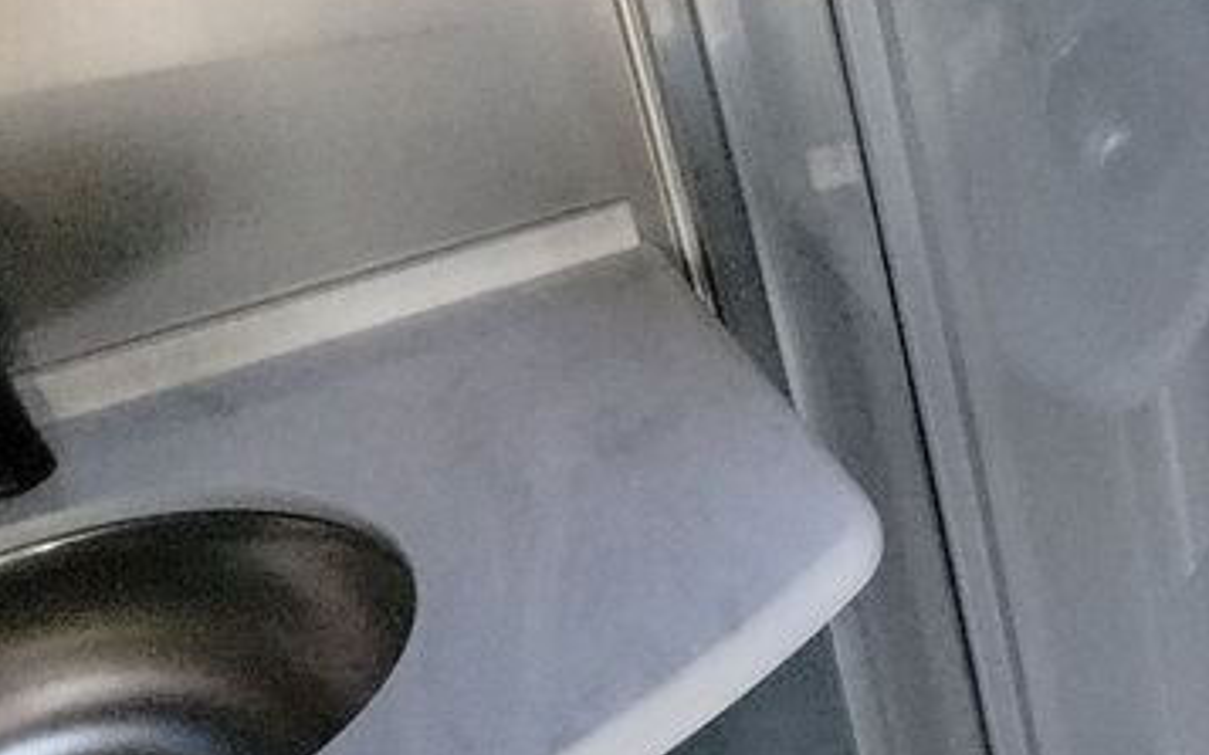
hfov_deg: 25.3
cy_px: 440
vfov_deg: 17.8
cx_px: 1456
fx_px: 2405
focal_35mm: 73
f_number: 1.8
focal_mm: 6.7
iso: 5896
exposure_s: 1/59
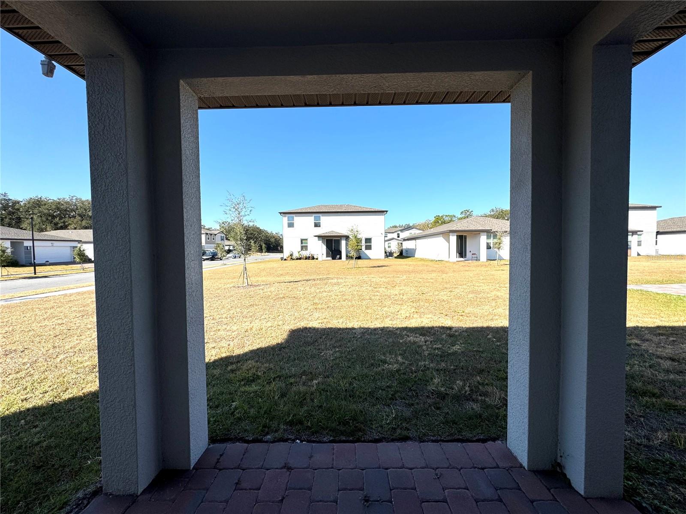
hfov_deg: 102.1
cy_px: 257
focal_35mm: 14
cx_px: 343
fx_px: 277
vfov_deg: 85.7
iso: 50
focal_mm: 2.22
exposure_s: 1/2273
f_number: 2.2
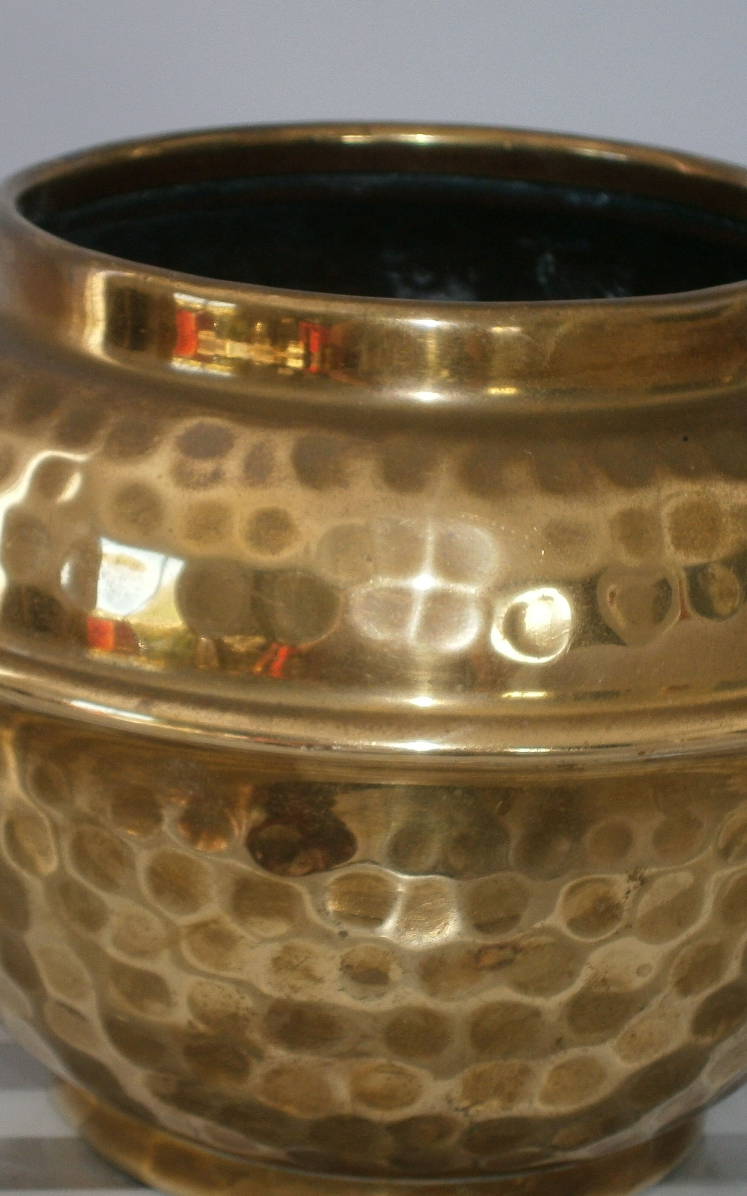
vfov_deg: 16.8
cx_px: 358
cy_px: 602
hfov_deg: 10.6
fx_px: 4039
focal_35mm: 124
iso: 125
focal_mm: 15.4
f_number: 4.9
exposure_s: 1/60
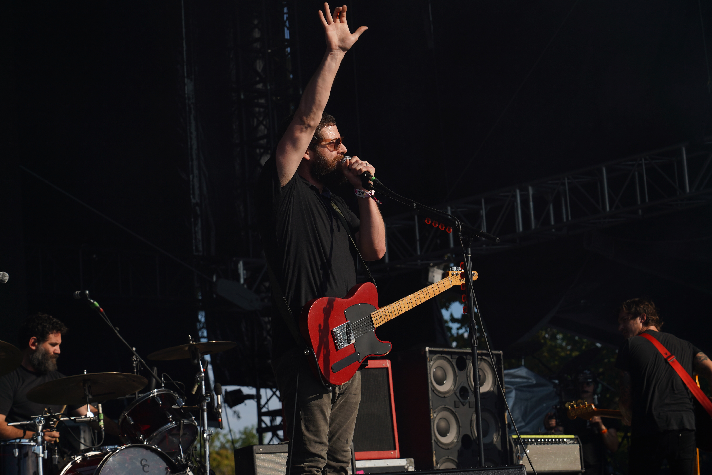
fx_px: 2077
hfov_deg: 19.5
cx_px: 356
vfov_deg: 13.0
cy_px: 238
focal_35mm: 105
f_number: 8
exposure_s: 1/500
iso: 100
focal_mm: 105
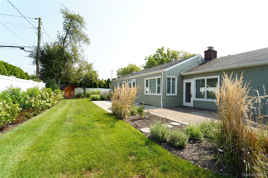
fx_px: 104
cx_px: 134
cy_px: 89
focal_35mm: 14
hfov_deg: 104.3
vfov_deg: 81.2
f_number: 5.6
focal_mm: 14
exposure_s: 1/200
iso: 100
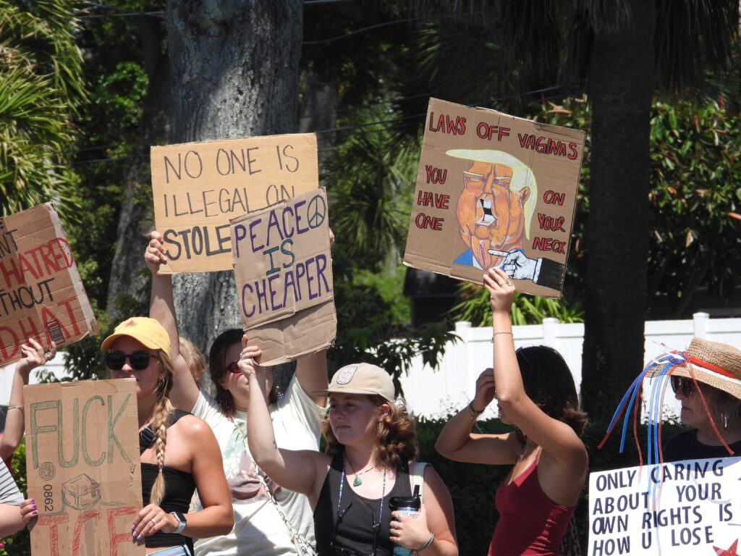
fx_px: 6422
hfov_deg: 6.6
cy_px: 278
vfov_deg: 5.0
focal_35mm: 300
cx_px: 370
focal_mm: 53.9
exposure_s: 1/640
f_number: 4.5
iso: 100
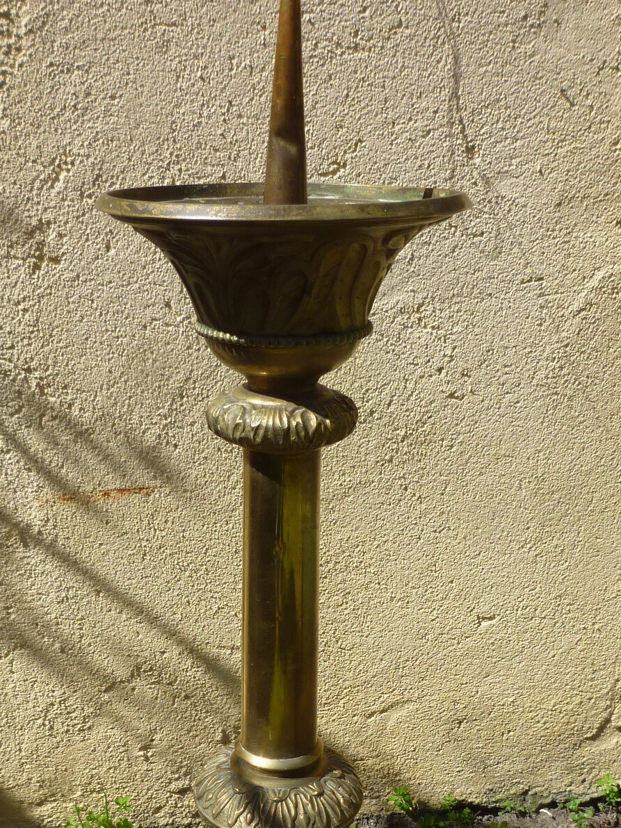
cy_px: 685
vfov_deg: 41.6
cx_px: 268
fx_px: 1029
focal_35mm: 43
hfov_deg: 33.5
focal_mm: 4.5
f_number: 4.5
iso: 80
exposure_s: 1/500
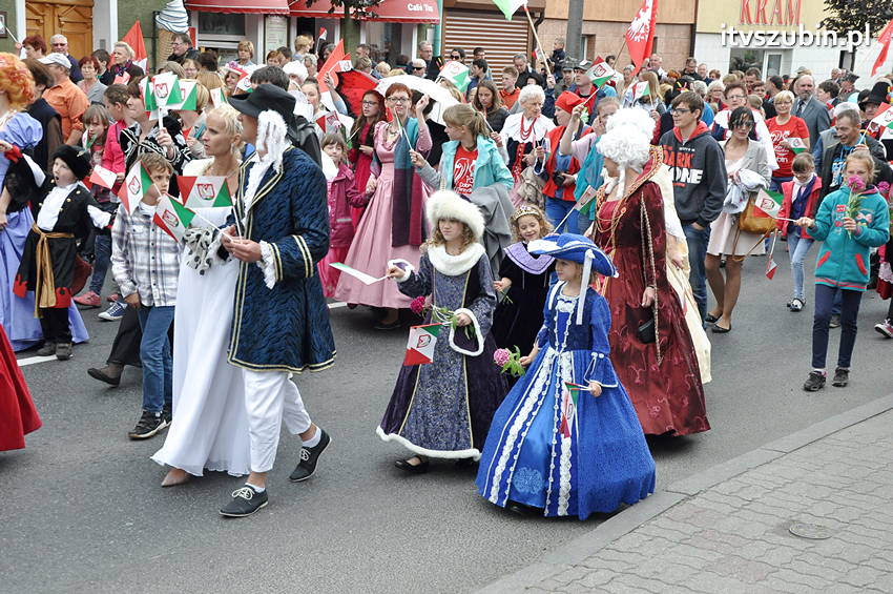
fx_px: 1487
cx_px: 446
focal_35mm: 60
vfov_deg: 22.6
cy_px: 297
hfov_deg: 33.4
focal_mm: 40
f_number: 9
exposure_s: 1/500
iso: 1250
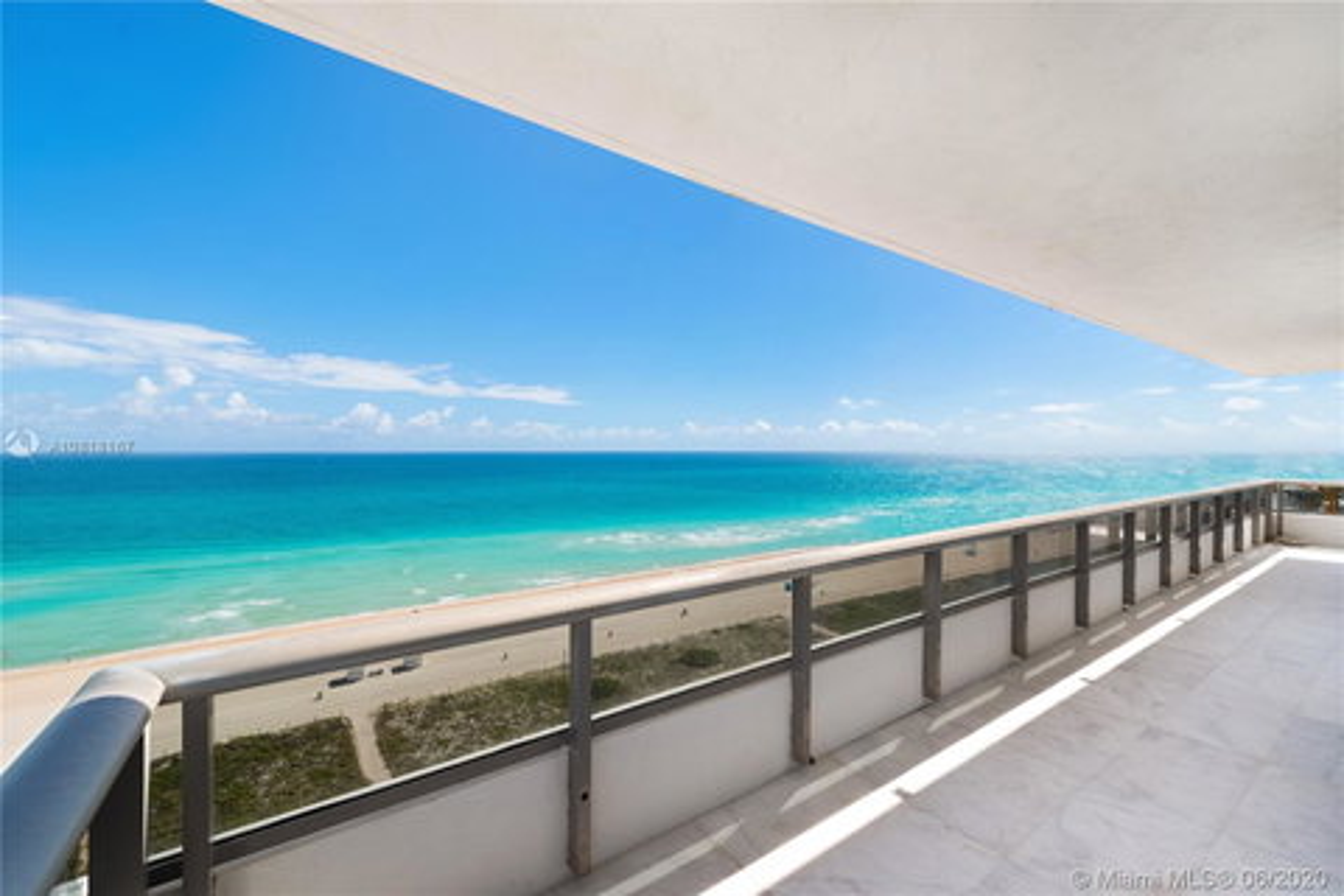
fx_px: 523
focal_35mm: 14
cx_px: 672
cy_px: 448
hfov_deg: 104.3
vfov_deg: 81.2
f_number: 11
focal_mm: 14
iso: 100
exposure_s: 1/100
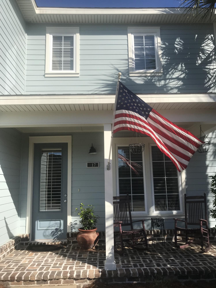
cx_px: 108
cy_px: 144
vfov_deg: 63.4
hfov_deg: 49.7
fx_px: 233
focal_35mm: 28
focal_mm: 3.99
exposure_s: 1/2740
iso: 20
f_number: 1.8
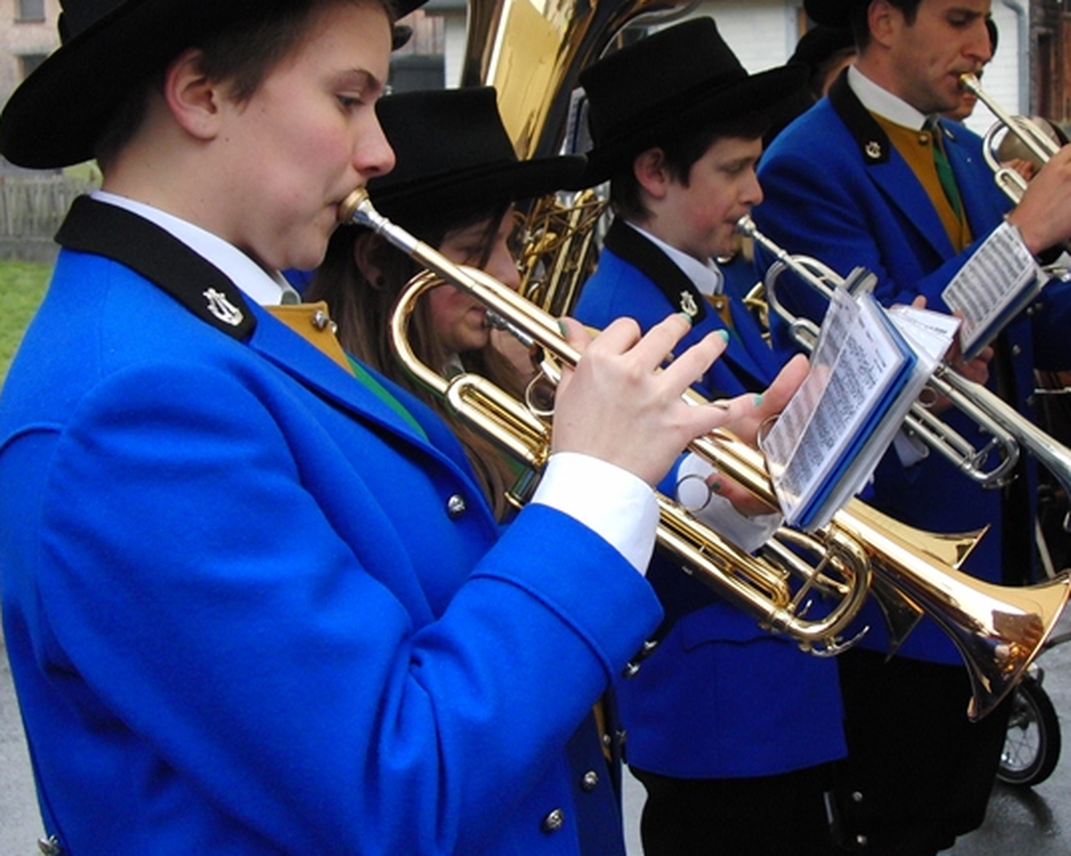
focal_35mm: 64
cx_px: 636
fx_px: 2028
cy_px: 373
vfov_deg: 23.8
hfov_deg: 29.5
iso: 200
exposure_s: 1/200
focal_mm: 8.8
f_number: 2.7
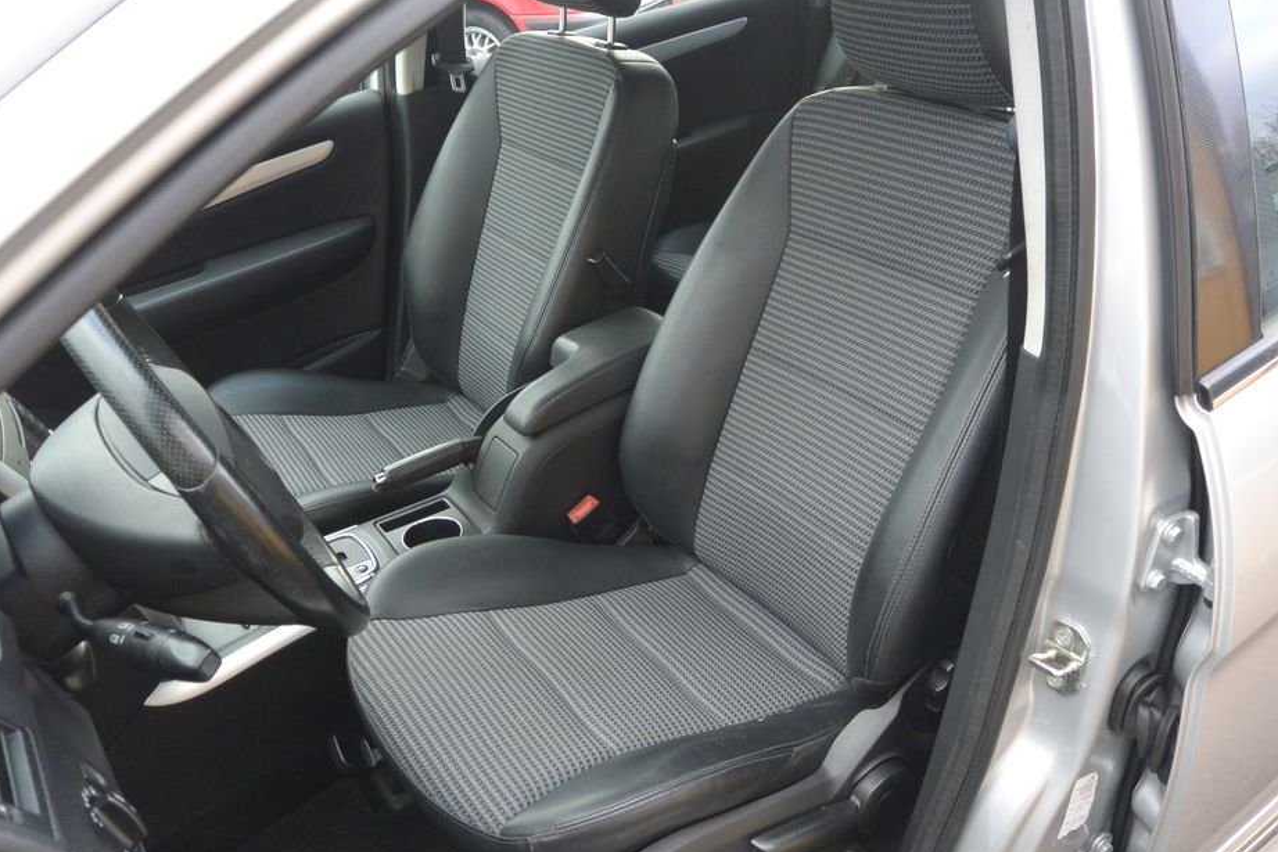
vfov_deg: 43.6
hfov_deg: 61.9
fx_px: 1065
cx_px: 681
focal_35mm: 30
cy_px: 466
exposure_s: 1/125
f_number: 3.5
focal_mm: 10
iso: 280
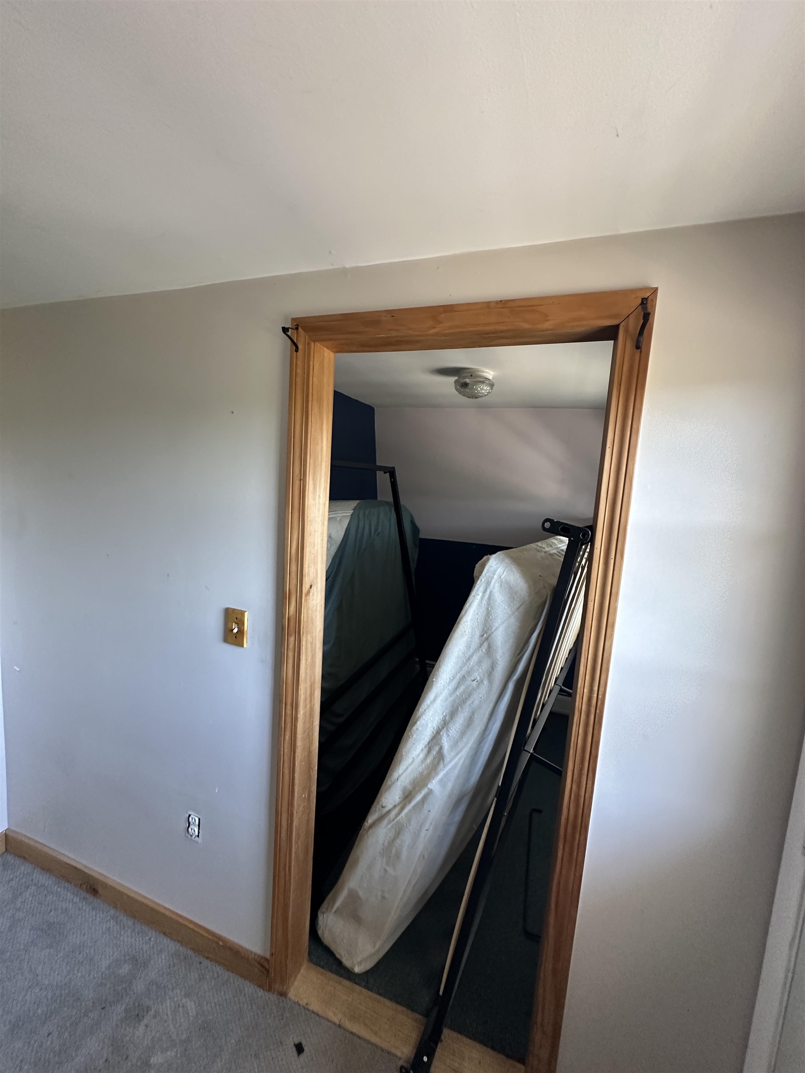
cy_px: 536
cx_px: 402
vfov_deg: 102.1
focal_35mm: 14
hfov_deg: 85.7
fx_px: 434
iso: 320
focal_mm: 2.22
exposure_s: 1/81
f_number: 2.2
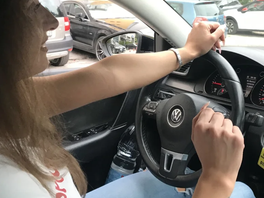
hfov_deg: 42.0
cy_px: 62
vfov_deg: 31.9
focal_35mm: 45
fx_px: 343
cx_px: 145
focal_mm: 3.99
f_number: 1.8
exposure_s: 1/30
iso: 32
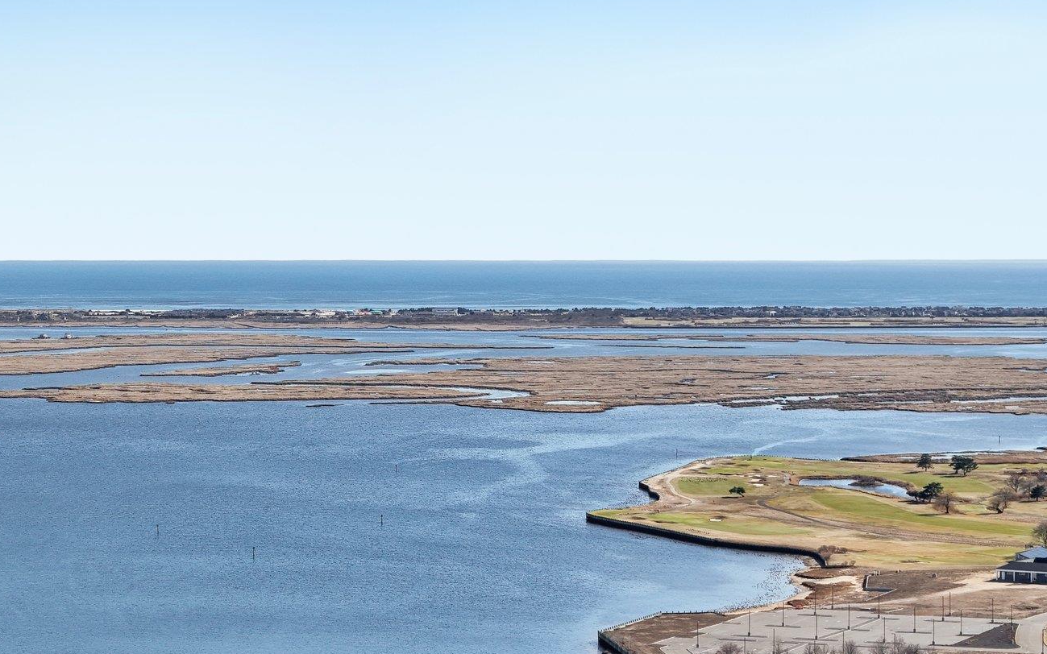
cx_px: 236
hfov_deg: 17.7
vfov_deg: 11.2
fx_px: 3339
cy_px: 264
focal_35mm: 117
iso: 100
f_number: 2.8
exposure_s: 1/400
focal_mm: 19.4
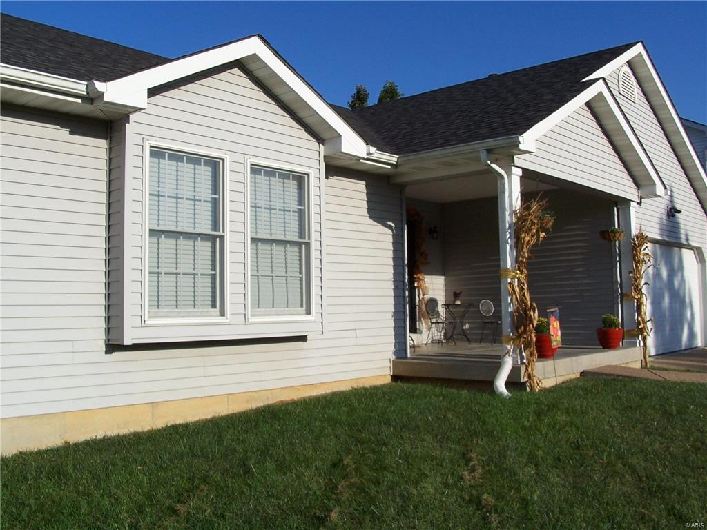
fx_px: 715
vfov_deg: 40.7
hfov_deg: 52.6
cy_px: 265
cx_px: 354
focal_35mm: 35
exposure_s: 1/500
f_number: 5.6
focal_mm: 6
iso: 80
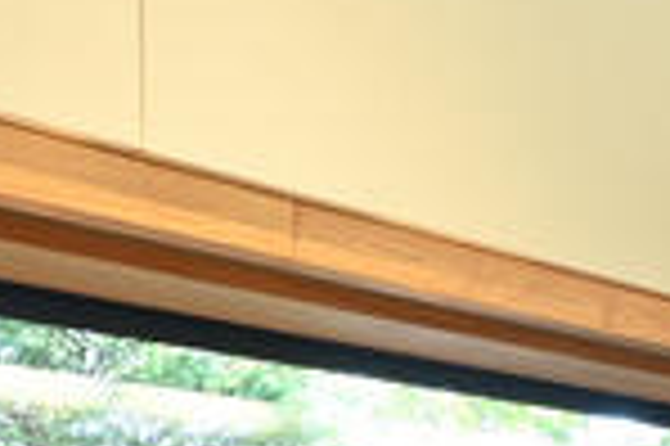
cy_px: 655
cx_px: 1043
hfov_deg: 22.7
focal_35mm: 70
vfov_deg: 17.6
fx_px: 1301
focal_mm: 14
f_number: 11
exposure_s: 1/10
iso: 400
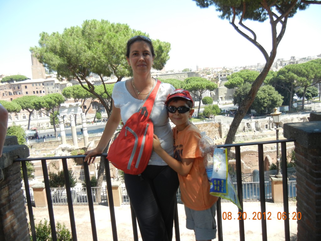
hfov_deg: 60.0
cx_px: 160
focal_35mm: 30
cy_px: 120
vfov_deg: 46.8
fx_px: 278
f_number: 3.5
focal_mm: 5.4
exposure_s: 1/389
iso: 160
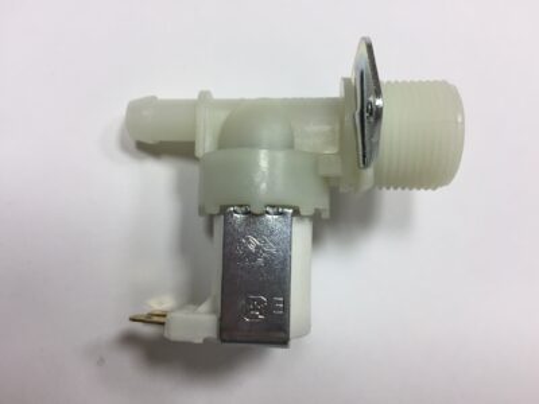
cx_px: 270
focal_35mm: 29
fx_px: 452
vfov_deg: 48.2
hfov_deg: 61.7
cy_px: 202
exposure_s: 1/33
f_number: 2.2
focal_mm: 4.15
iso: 64
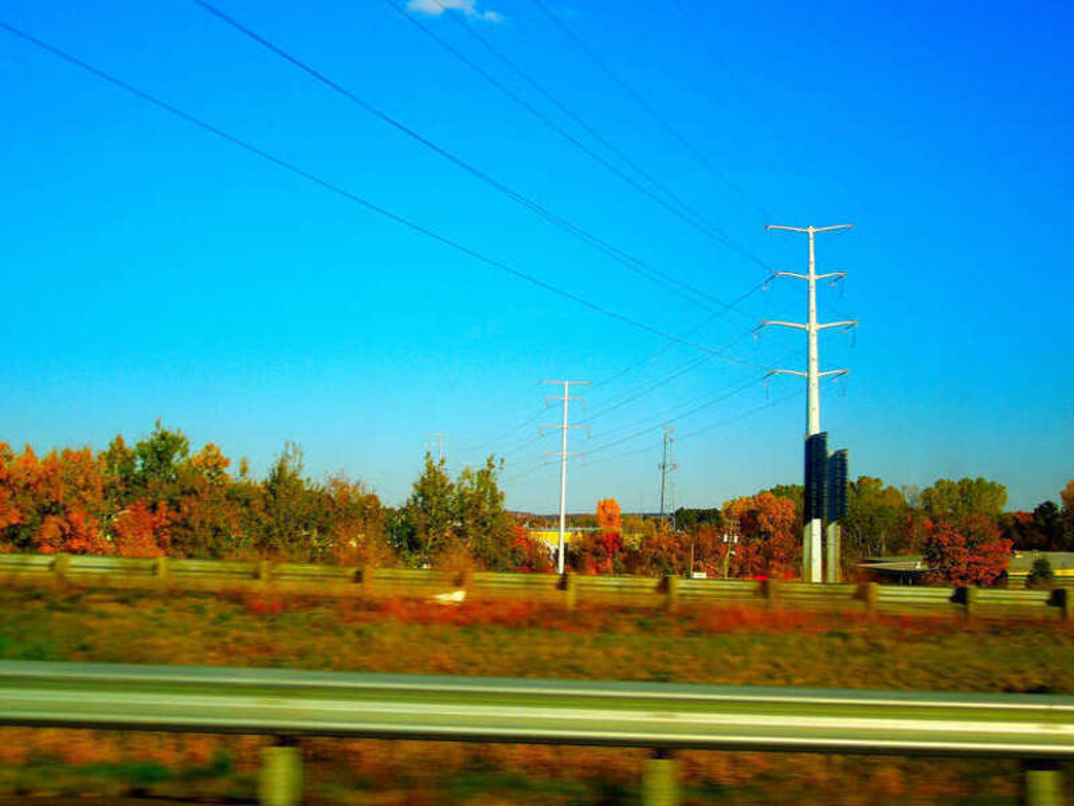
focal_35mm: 43
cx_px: 537
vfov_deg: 33.6
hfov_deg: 43.9
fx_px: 1334
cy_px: 403
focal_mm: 7.8
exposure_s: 1/200
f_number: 3.9
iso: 100
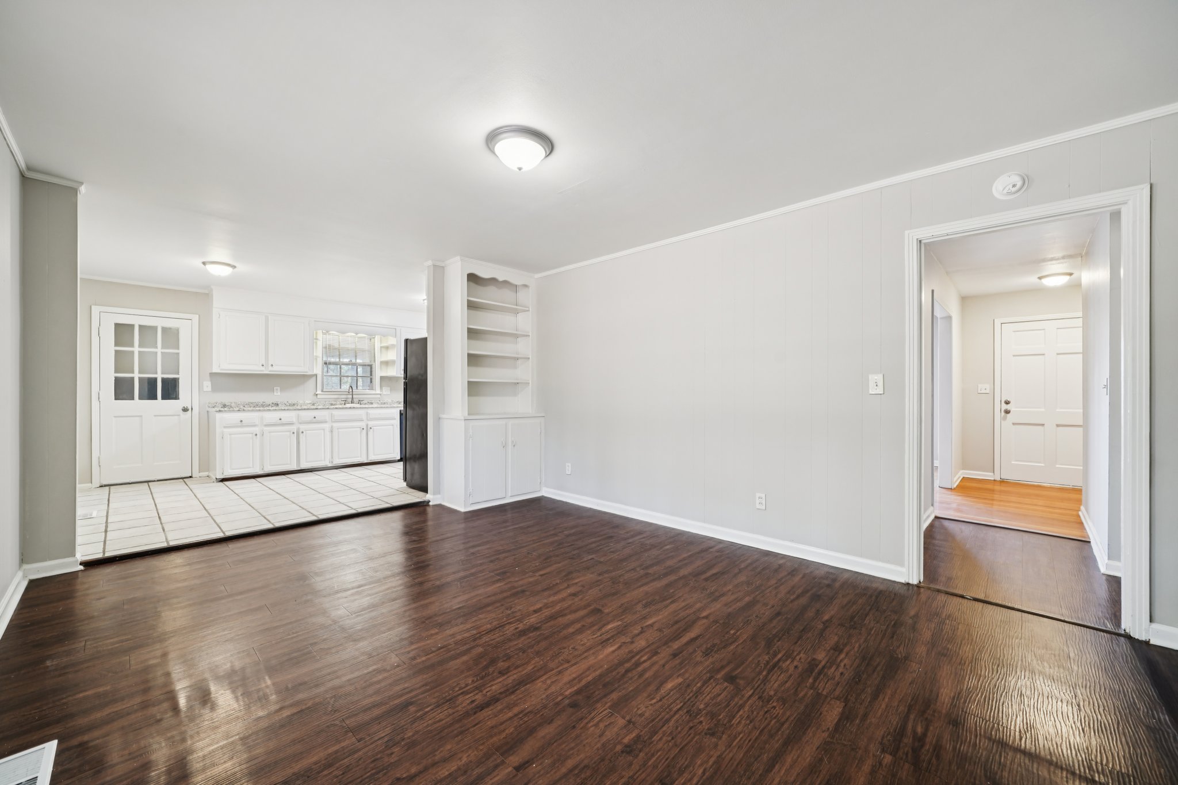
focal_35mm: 13
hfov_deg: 108.3
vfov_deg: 85.4
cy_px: 392
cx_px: 589
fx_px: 425
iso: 400
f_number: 8
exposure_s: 1/8
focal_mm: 13
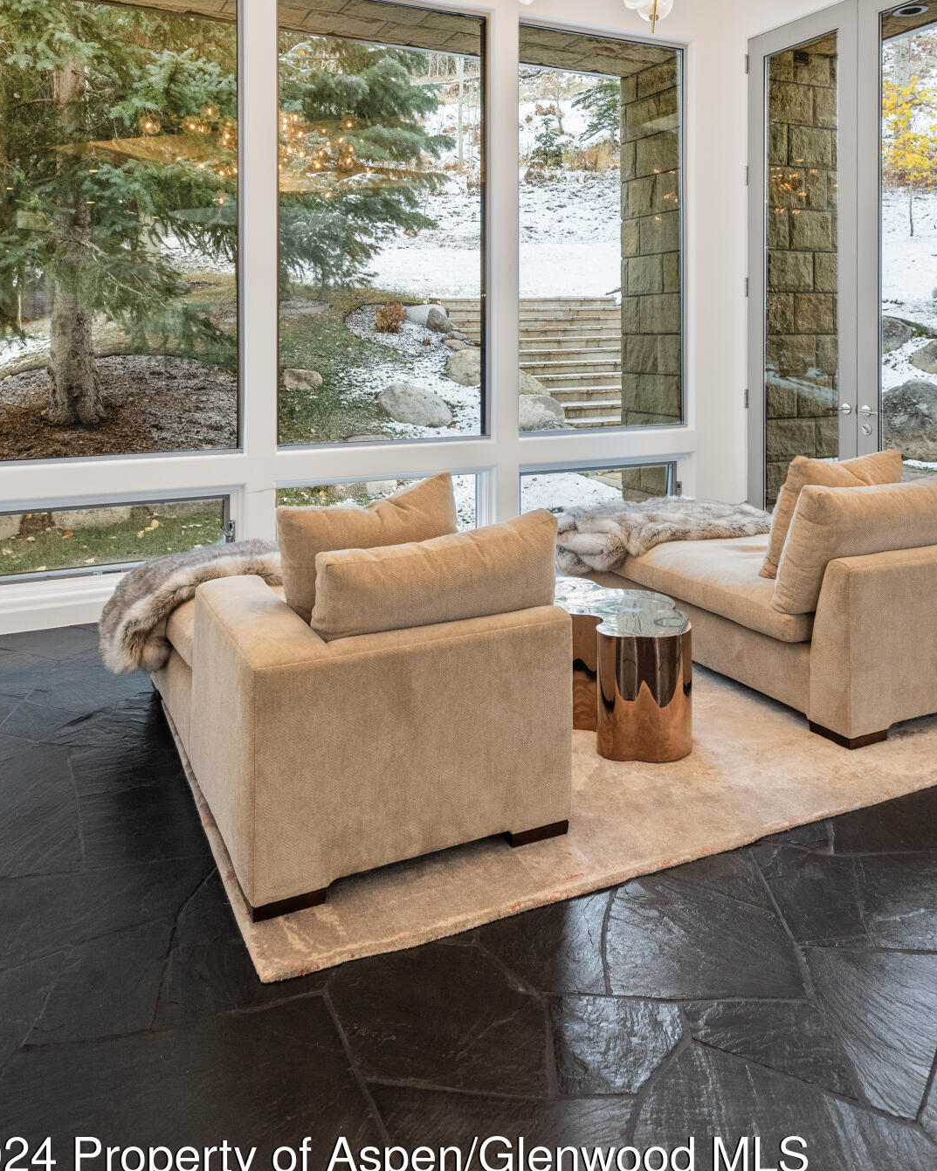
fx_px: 970
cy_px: 362
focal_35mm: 28
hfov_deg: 51.5
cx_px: 490
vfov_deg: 60.3
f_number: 7.1
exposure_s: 1/25
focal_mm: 20
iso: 1250
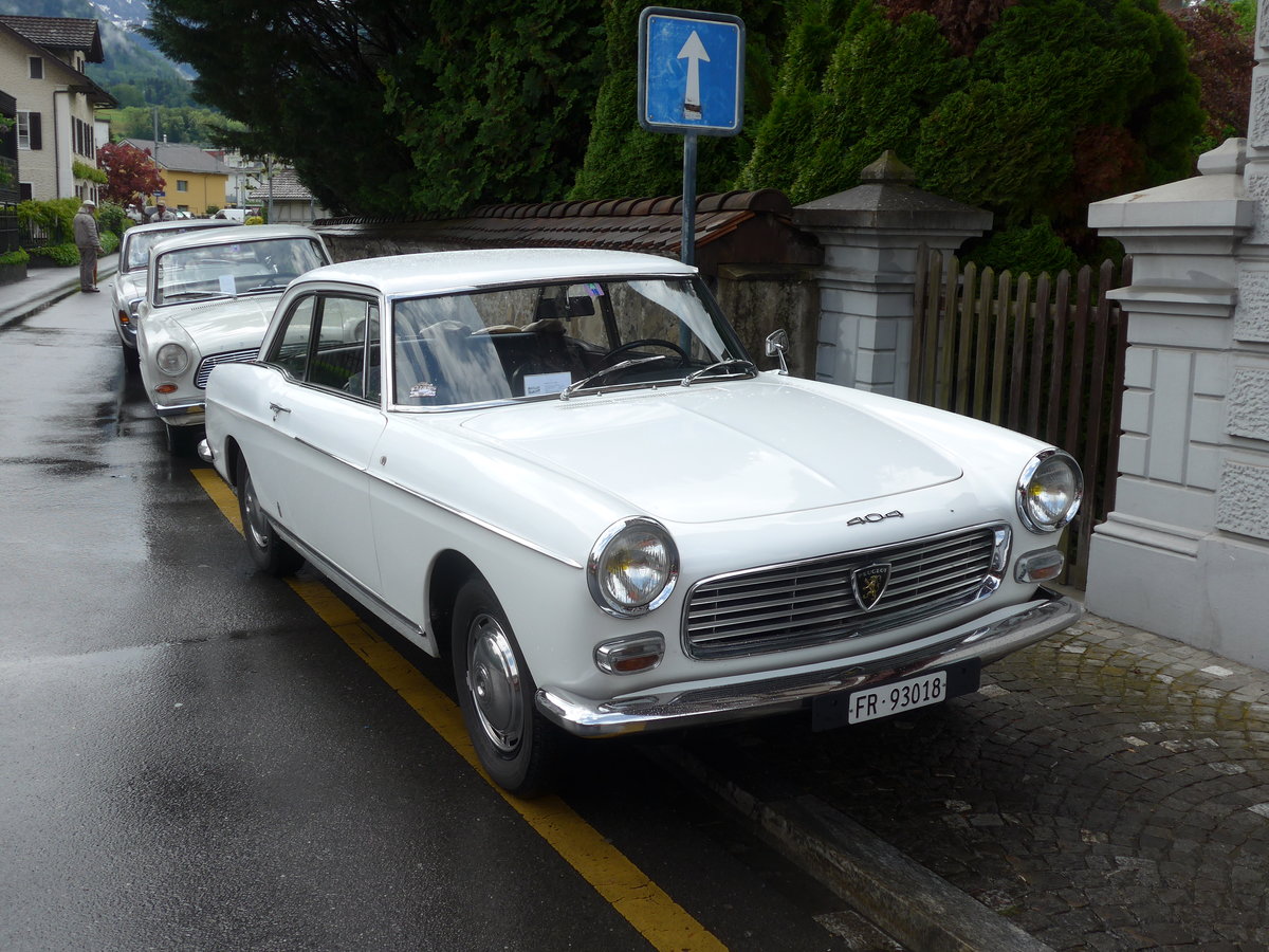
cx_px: 634
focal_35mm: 39
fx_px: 1430
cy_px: 476
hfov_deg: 47.9
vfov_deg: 36.8
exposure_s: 1/1000
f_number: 2.8
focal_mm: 8
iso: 80
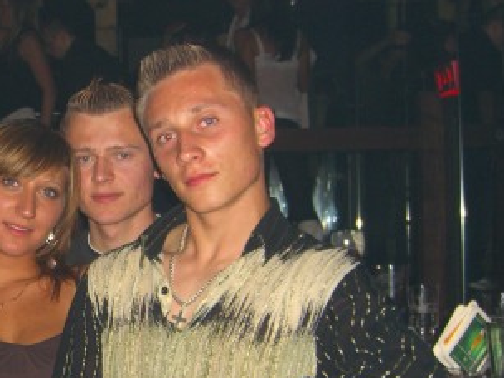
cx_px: 30
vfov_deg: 19.6
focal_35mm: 75
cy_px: 239
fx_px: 1092
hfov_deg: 25.0
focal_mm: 7.9
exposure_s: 1/60
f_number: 2.8
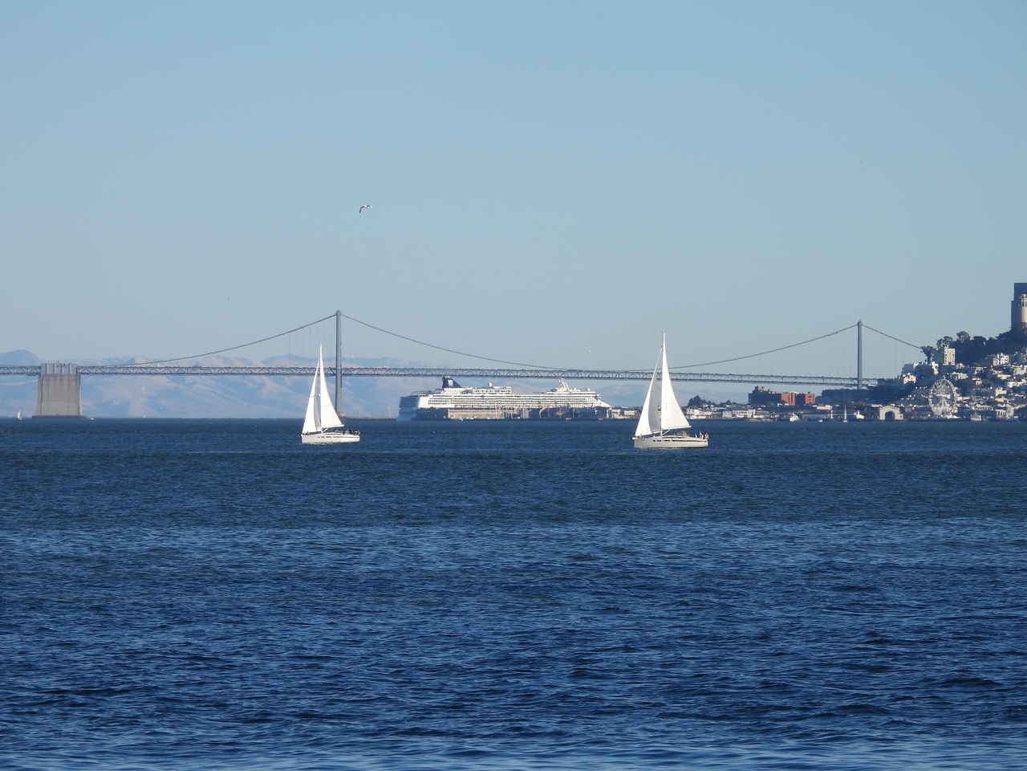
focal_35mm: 260
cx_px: 514
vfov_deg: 5.7
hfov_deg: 7.6
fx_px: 7714
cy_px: 386
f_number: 4.5
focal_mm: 46.4
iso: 100
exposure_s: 1/800
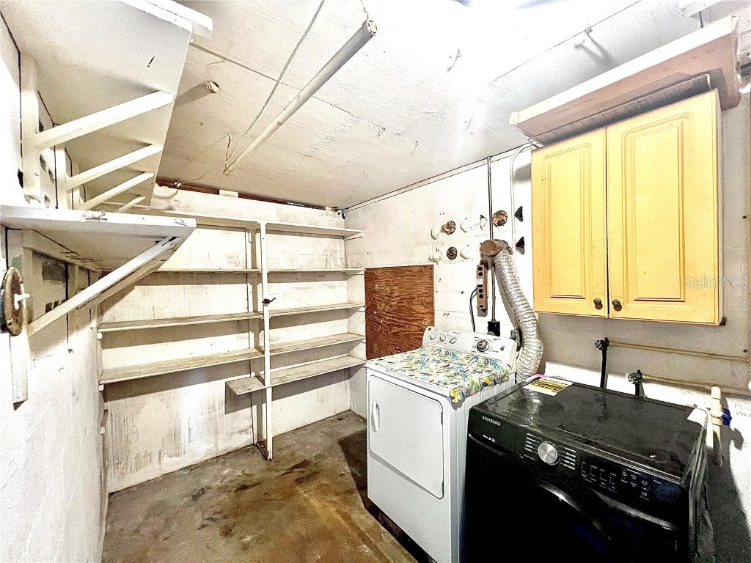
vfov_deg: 89.9
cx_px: 376
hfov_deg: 106.2
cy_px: 282
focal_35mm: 13
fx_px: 282
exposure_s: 1/60
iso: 500
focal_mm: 1.57
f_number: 1.8
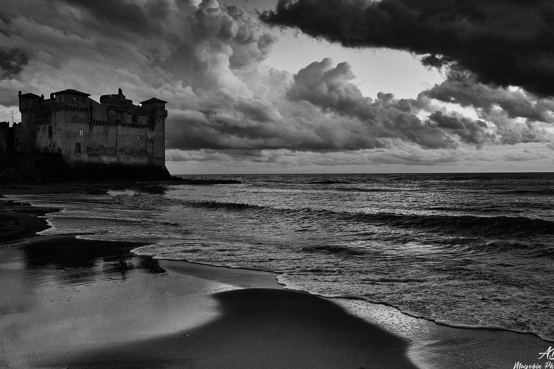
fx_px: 539
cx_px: 286
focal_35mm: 35
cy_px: 175
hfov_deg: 54.4
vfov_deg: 37.8
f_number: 3.2
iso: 500
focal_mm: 21.4
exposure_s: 1/250
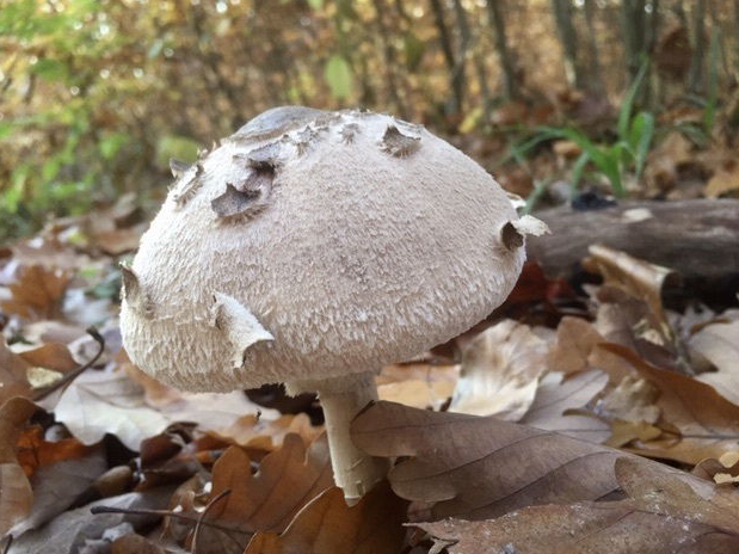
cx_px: 358
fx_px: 640
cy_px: 276
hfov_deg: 60.0
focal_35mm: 30
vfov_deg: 46.8
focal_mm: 4.15
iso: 64
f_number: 2.2
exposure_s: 1/33
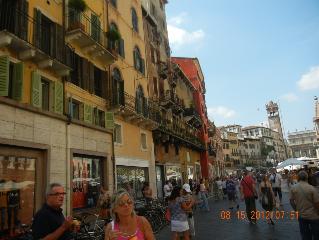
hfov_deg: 60.0
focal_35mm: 30
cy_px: 120
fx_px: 276
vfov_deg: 46.8
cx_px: 160
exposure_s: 1/1055
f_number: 3.5
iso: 160
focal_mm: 5.4
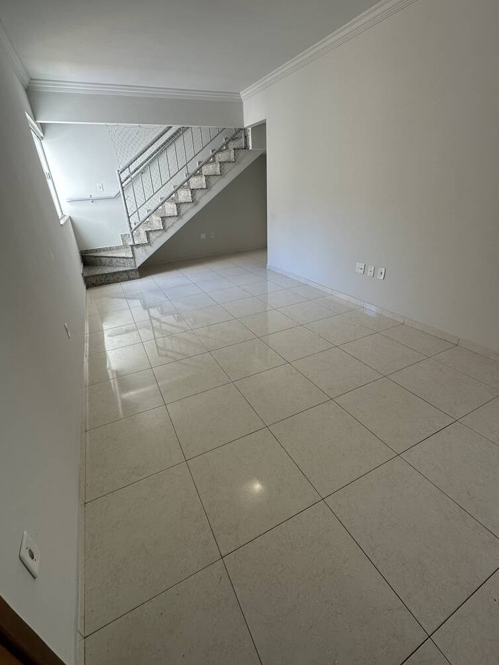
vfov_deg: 98.2
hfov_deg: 81.7
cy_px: 329
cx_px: 242
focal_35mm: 15
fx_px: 288
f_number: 2.2
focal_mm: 2.22
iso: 80
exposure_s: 1/120
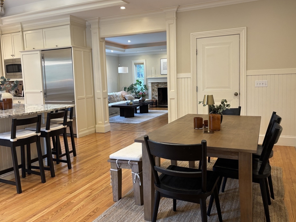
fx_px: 248
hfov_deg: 61.6
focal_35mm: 29
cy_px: 104
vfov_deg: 48.2
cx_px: 152
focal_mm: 5.96
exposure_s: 1/60
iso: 125
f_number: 1.6
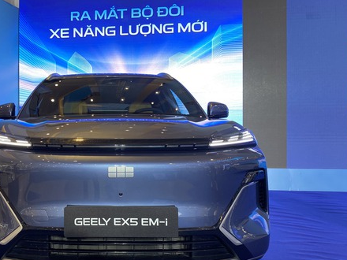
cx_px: 99
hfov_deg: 46.6
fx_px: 391
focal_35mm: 39
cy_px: 144
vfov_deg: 36.8
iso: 80
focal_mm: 4.25
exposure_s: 1/101
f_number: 1.8
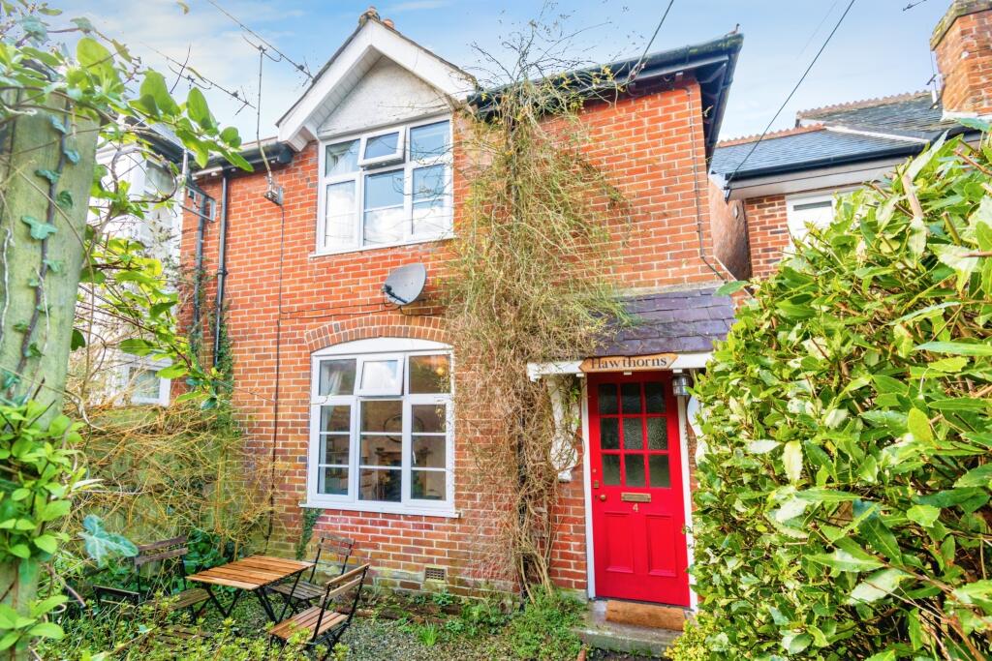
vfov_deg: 77.3
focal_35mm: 15
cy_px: 330
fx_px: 413
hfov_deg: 100.4
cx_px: 496
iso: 400
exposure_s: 1/100
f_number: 8
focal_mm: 10
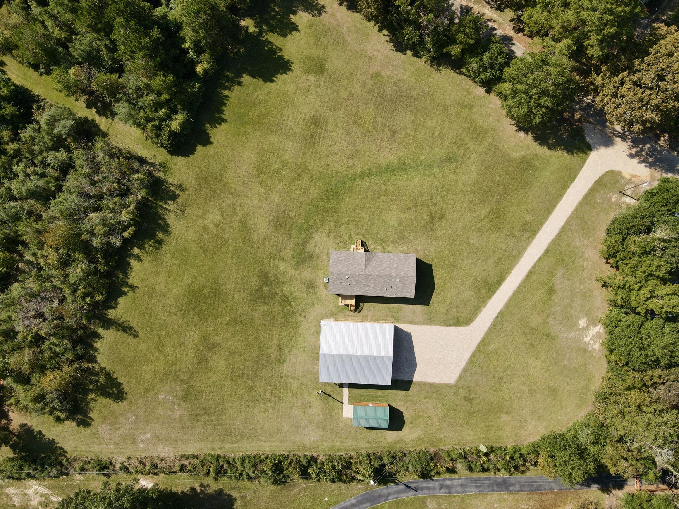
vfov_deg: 56.8
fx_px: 471
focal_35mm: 24
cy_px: 254
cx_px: 340
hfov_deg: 71.6
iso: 110
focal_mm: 4.5
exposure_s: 1/500
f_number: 2.8
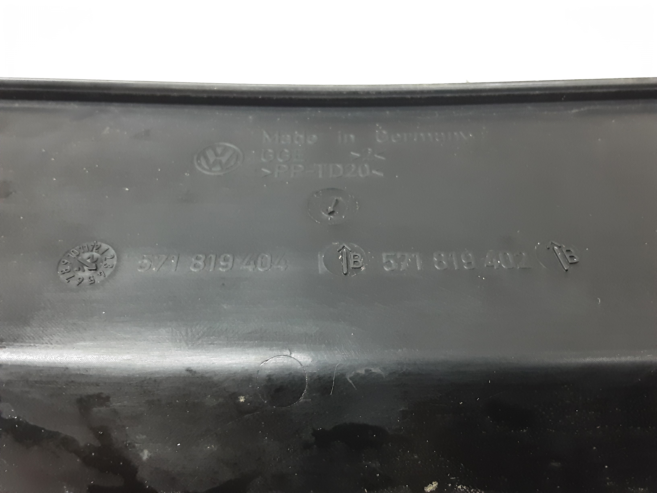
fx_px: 512
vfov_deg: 51.4
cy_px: 246
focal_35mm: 27
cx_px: 328
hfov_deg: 65.3
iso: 320
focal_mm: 2.91
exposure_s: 1/25
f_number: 1.9
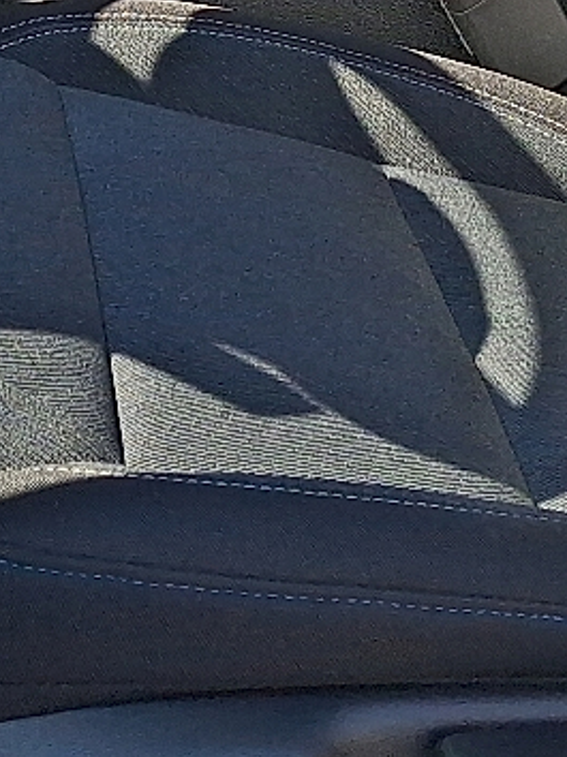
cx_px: 312
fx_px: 2471
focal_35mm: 113
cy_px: -505
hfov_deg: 13.1
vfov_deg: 15.5
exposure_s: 1/1000
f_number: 1.8
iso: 30
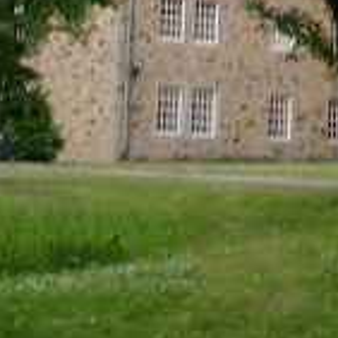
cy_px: -82
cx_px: 551
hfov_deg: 9.9
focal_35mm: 170
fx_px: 1878
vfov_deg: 10.1
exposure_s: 1/121
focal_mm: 7.13
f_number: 4
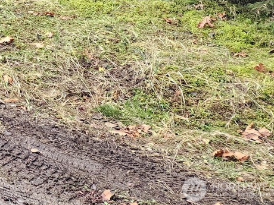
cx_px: -177
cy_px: -139
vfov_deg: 16.2
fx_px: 633
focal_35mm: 80
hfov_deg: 19.8
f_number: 1.8
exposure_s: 1/180
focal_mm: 6.4
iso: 200
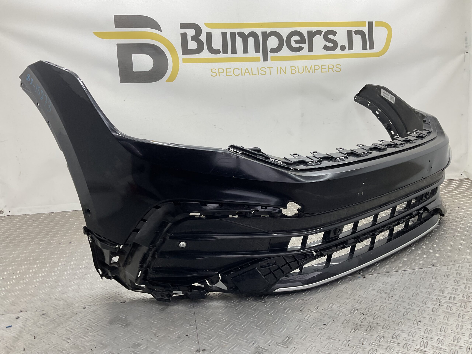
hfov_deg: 61.7
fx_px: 395
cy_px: 177
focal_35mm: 29
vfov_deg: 48.2
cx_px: 236
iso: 25
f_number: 1.8
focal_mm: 3
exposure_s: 1/100
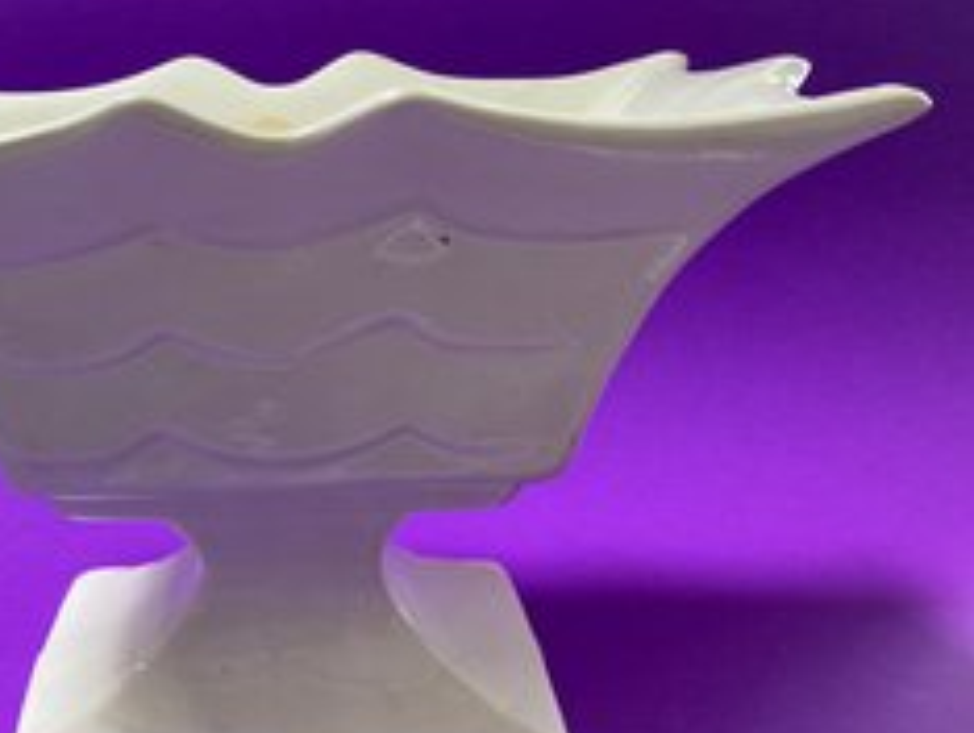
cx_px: 268
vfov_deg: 35.2
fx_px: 1155
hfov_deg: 44.5
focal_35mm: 41
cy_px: 381
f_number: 1.8
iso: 160
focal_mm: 3.99
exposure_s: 1/60
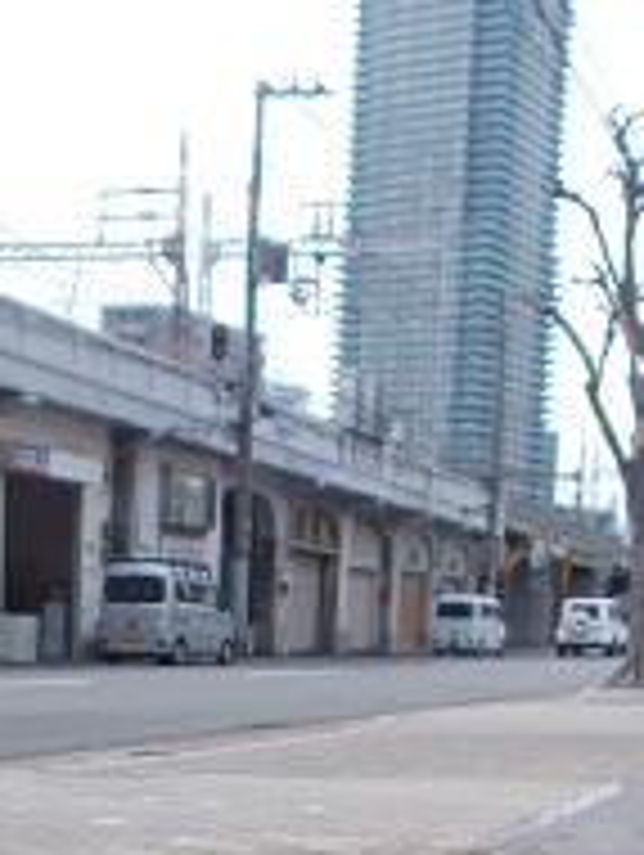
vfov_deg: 26.8
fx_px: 1658
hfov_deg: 22.0
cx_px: 324
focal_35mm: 67
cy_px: 918
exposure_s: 1/500
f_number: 3.2
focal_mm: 4.6
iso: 80
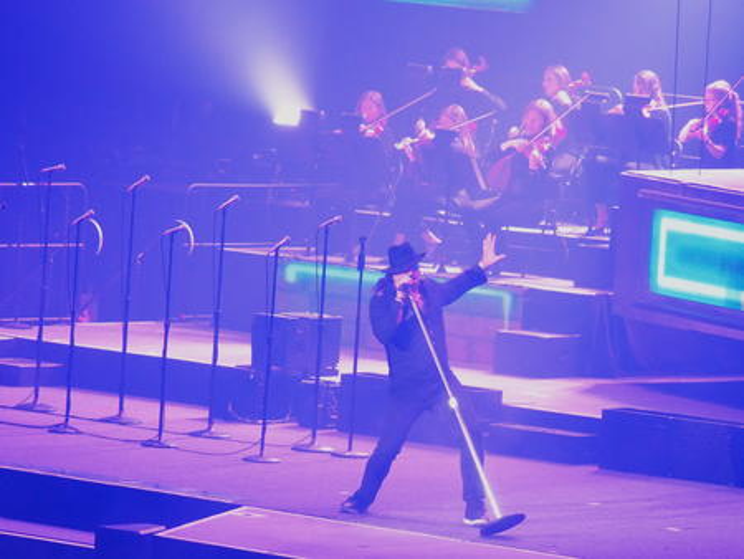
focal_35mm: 300
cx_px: 372
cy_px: 280
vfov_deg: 5.0
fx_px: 6451
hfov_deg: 6.6
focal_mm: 64.3
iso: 800
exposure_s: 1/125
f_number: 2.8
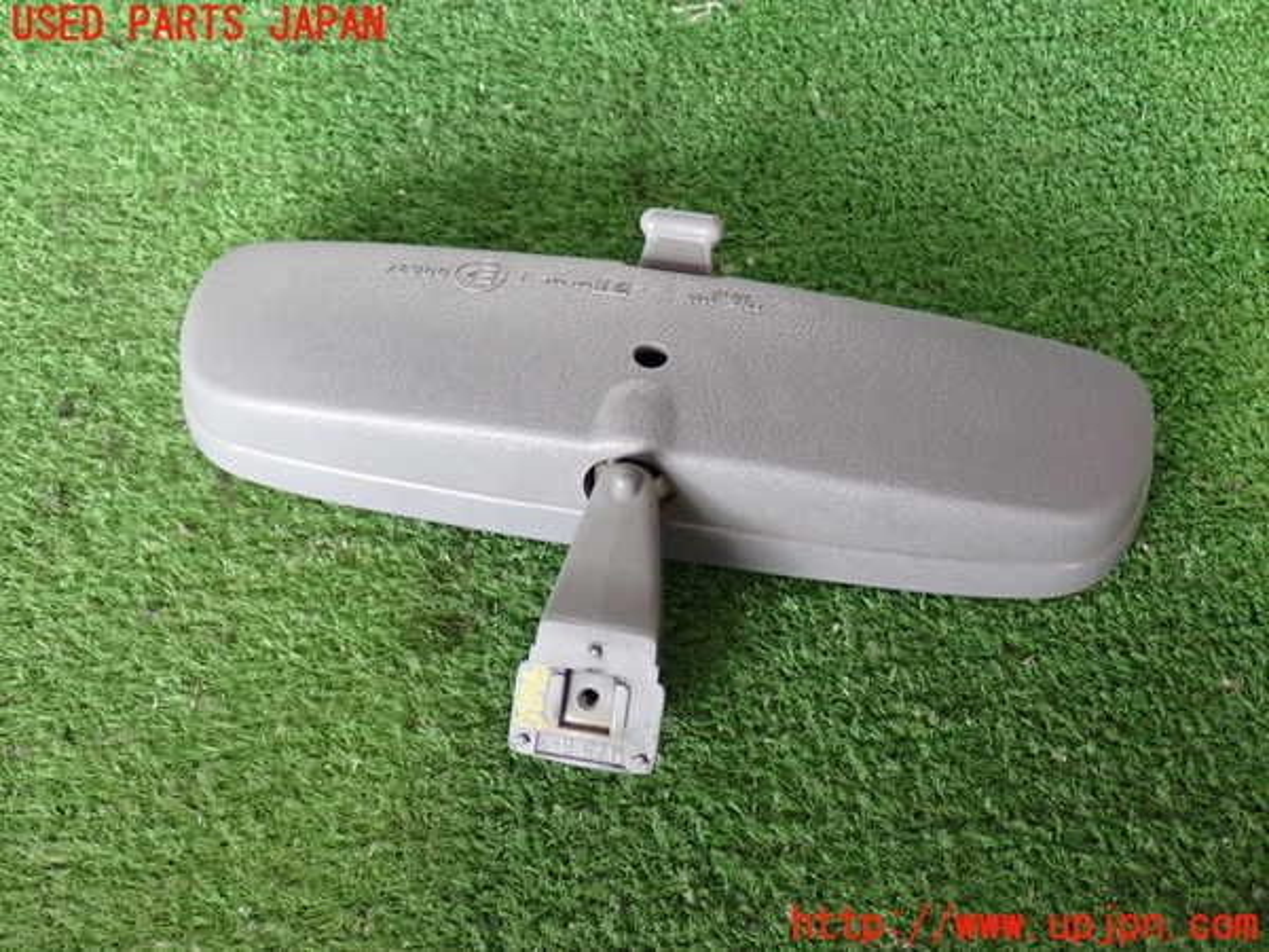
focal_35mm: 41
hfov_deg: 45.8
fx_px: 1503
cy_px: 476
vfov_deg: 35.1
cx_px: 634
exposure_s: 1/40
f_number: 2.8
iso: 500
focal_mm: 7.31
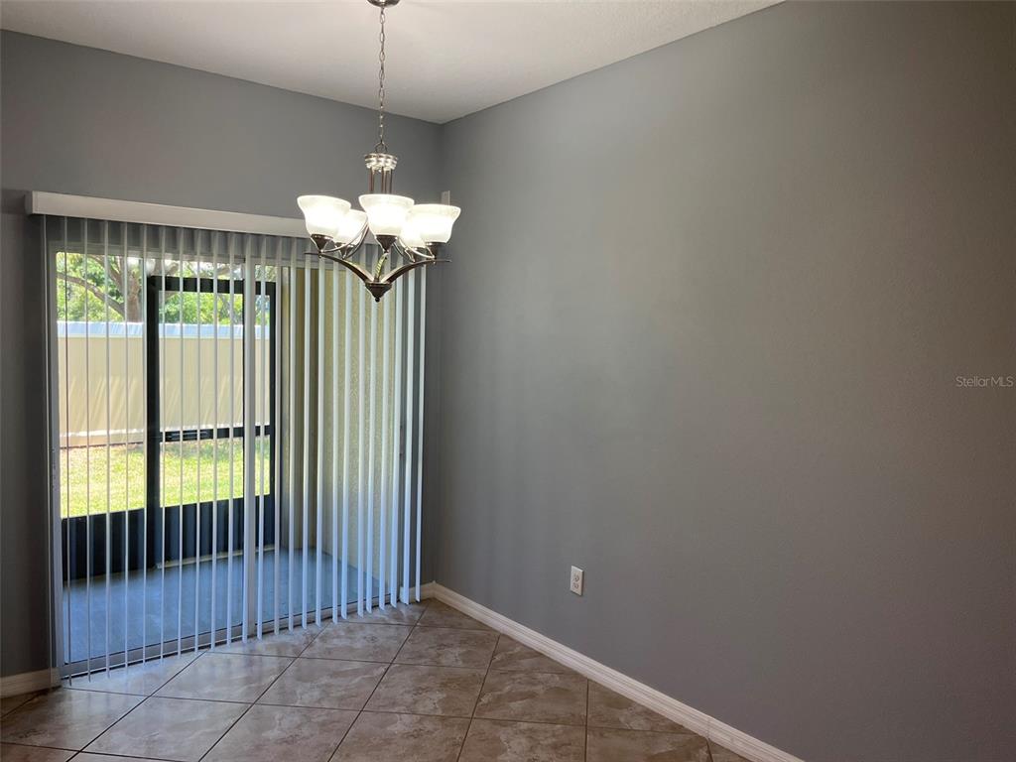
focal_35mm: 26
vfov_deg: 53.1
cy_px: 381
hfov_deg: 67.3
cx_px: 508
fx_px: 763
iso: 64
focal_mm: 5.1
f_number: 1.6
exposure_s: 1/120
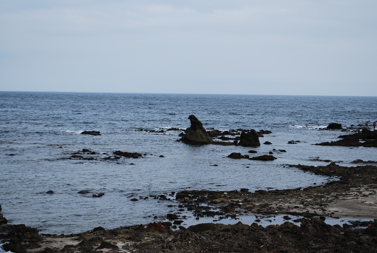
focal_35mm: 82
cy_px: 126
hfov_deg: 24.6
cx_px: 188
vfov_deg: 16.6
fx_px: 866
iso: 100
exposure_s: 1/200
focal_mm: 55
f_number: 7.1
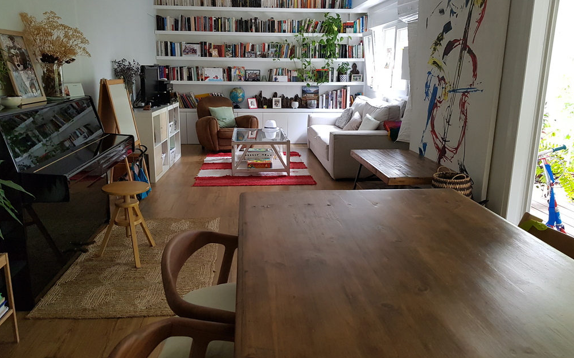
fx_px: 438
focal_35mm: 28
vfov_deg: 44.5
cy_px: 173
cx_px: 285
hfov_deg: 66.5
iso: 160
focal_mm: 4.2
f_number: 1.7
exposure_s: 1/33
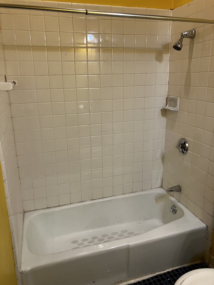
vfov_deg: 63.4
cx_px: 107
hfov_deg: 49.7
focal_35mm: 28
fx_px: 231
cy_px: 142
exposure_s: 1/60
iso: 80
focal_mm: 3.99
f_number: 1.8
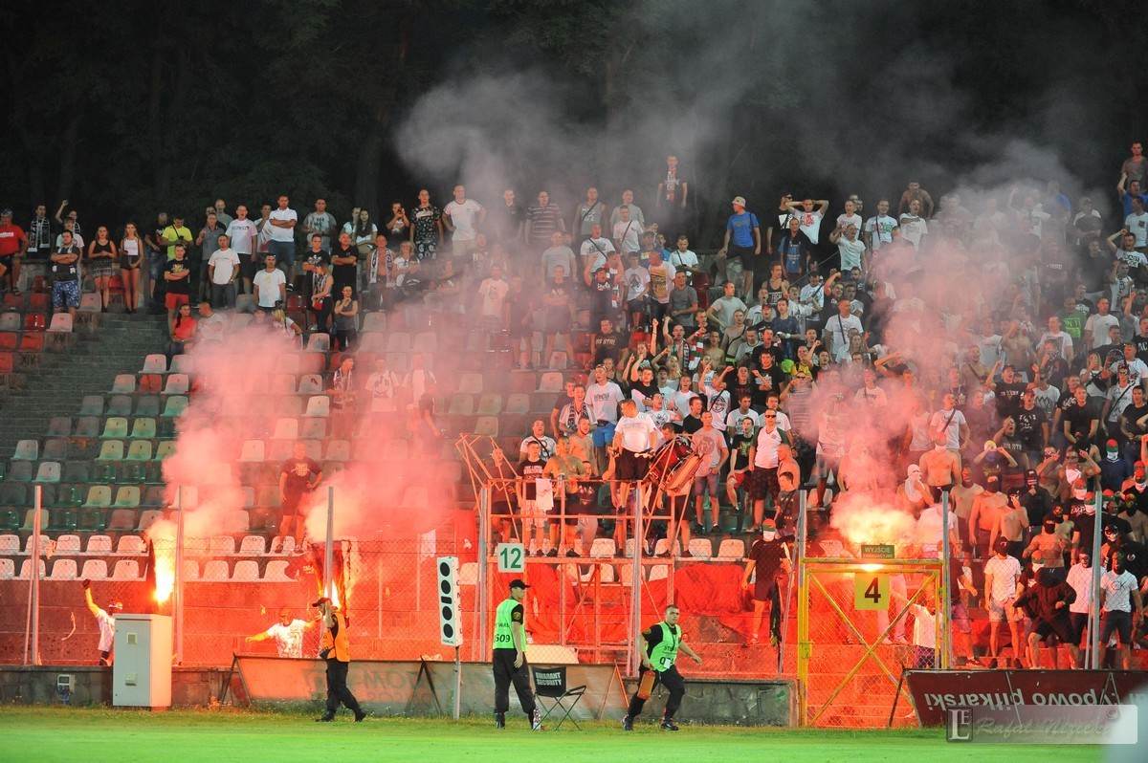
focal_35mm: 200
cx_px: 574
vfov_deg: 6.9
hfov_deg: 10.3
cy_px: 382
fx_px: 6372
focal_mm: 200
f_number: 4
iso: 3200
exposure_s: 1/320
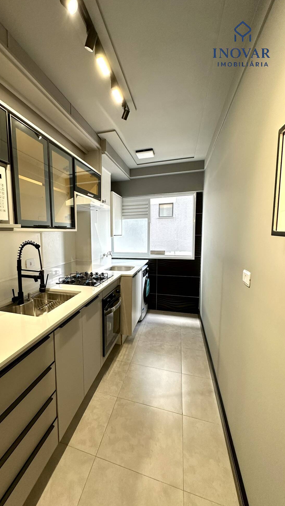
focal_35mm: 16
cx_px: 96
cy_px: 258
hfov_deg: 65.4
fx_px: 215
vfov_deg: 99.4
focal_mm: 2.22
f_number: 2.2
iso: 200
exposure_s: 1/120
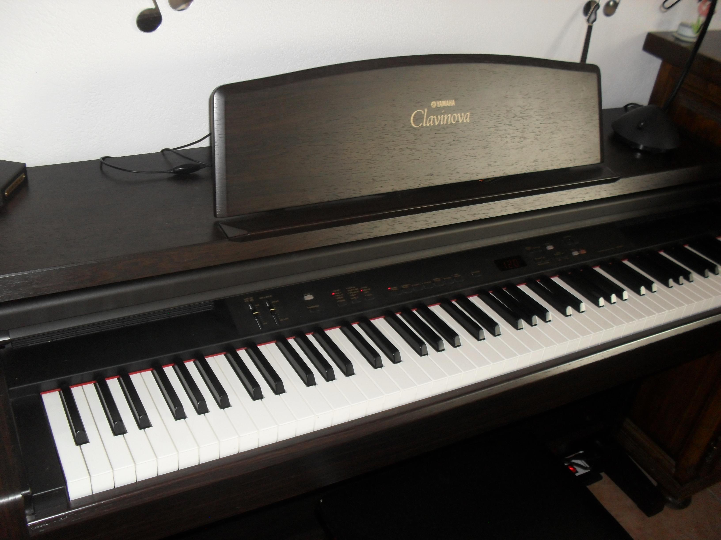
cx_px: 360
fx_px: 729
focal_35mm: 35
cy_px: 270
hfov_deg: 52.6
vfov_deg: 40.7
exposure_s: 1/45
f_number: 3.2
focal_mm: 6.3
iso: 200
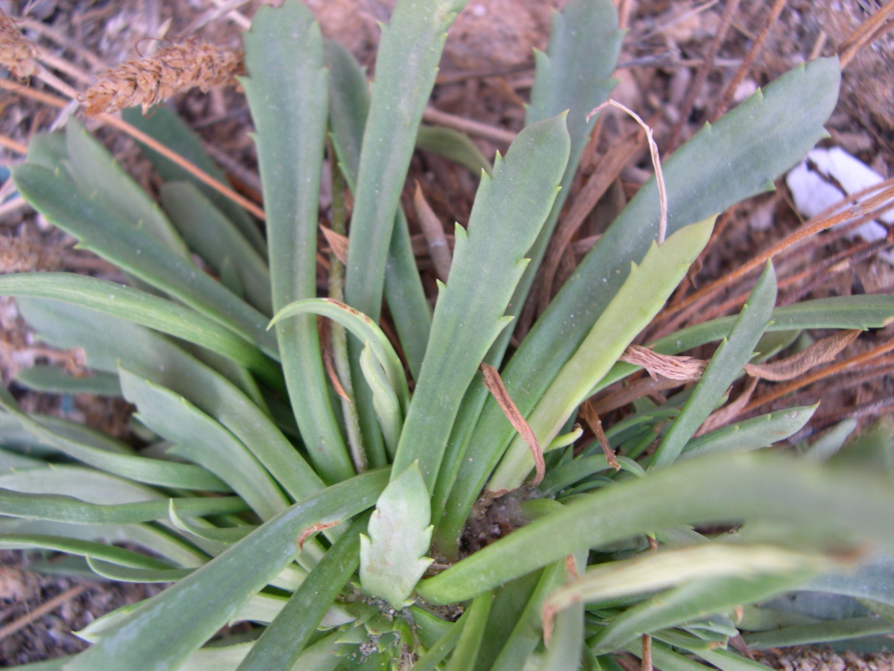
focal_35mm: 38
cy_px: 336
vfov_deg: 37.7
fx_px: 981
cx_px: 447
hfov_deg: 49.0
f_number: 2.8
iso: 100
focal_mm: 8
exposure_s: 1/25
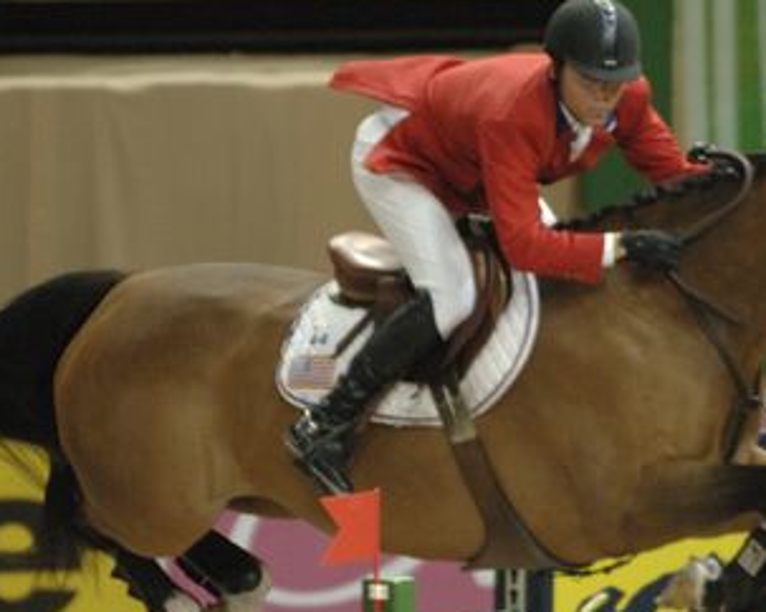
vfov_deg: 2.6
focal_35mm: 594
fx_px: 13458
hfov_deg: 3.3
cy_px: 436
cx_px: 516
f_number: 3.2
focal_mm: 200
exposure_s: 1/400
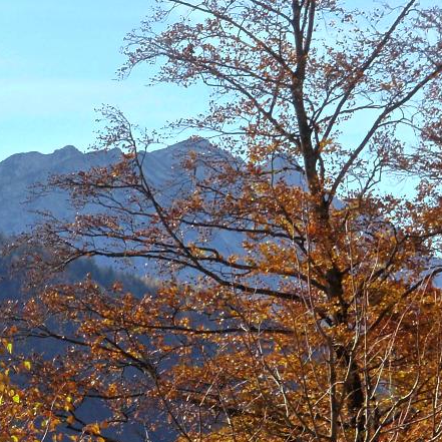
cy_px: 461
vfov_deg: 7.6
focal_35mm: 230
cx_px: 135
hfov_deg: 7.6
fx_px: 3323
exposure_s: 1/250
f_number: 5
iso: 64
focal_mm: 14.67
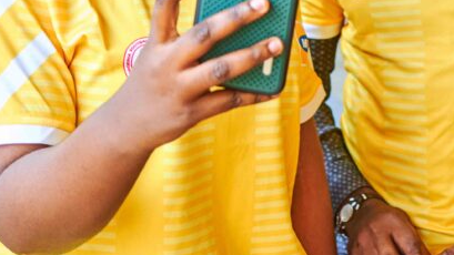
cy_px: -162
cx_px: 194
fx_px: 1252
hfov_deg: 20.5
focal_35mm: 104
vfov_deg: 11.1
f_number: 3.5
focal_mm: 35
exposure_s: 1/160
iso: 800
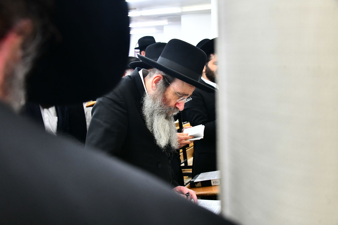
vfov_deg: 35.0
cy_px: 112
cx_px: 169
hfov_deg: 50.7
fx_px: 357
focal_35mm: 38
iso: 2000
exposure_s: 1/100
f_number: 5.6
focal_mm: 38
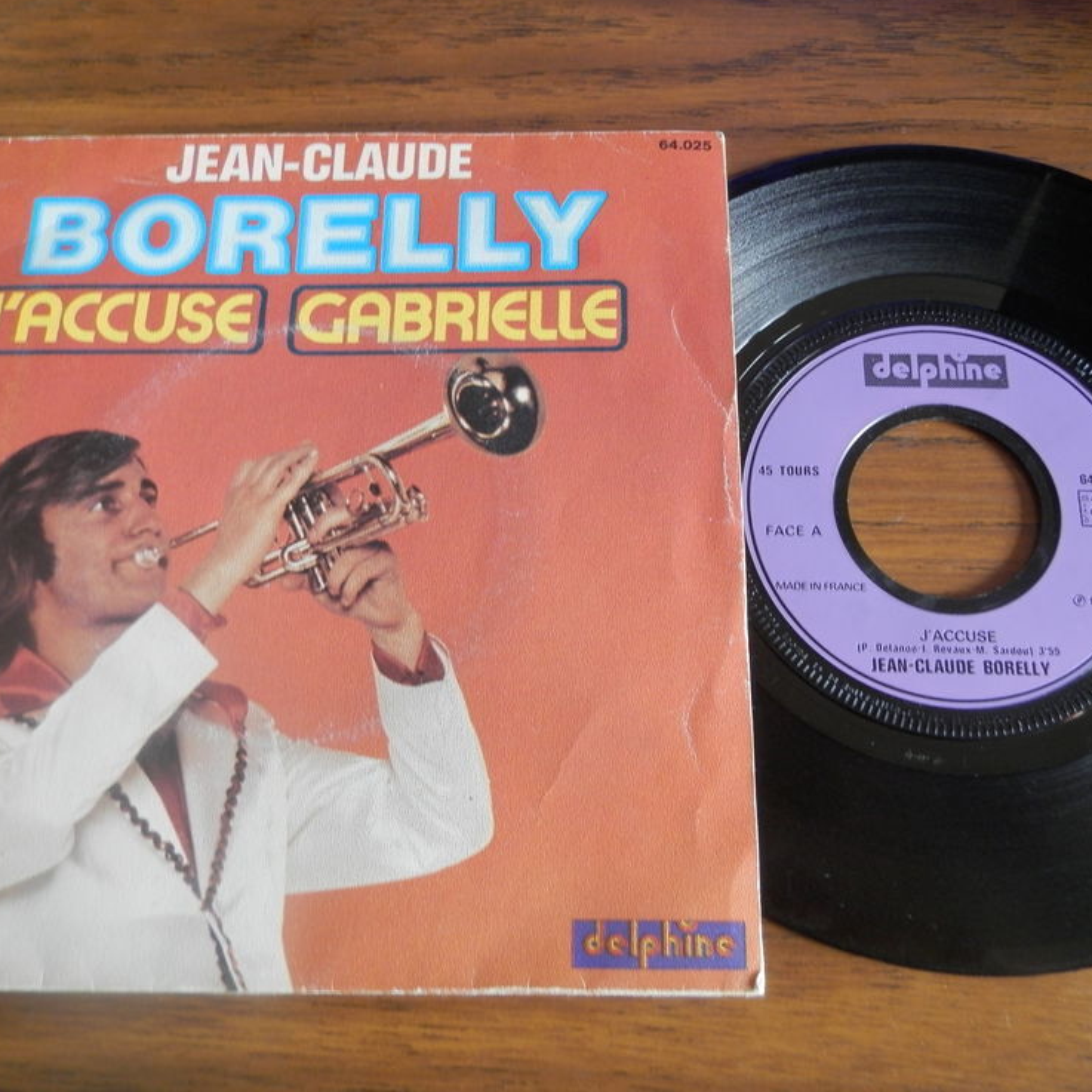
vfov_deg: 54.0
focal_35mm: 30
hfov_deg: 54.0
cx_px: 585
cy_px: 545
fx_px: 1071
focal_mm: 4.5
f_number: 3.1
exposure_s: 1/10
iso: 200
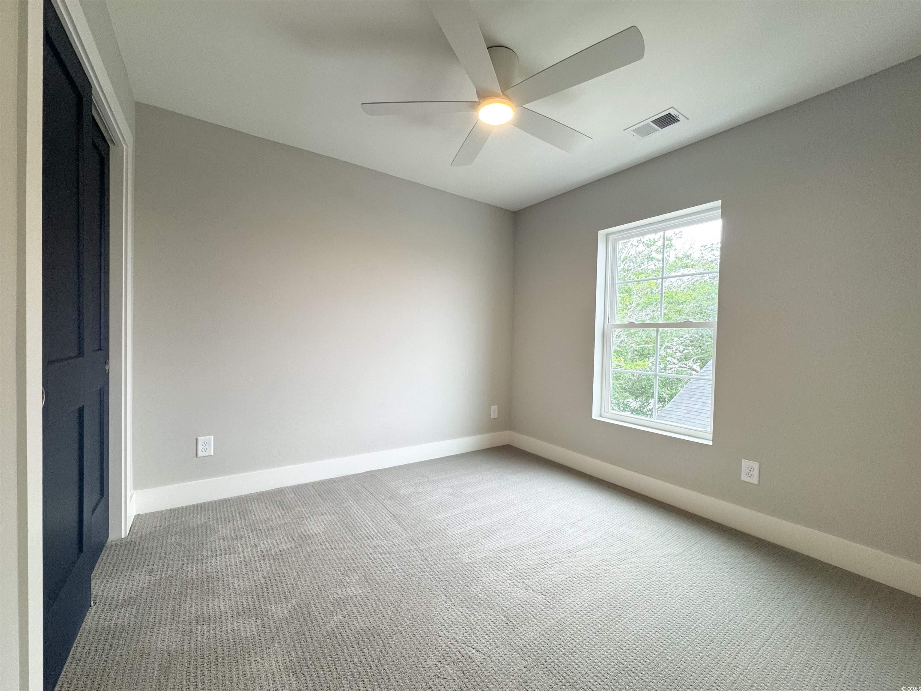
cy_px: 346
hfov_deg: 102.1
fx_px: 372
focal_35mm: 14
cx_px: 460
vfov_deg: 85.7
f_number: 2.2
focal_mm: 2.22
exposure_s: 1/120
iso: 100
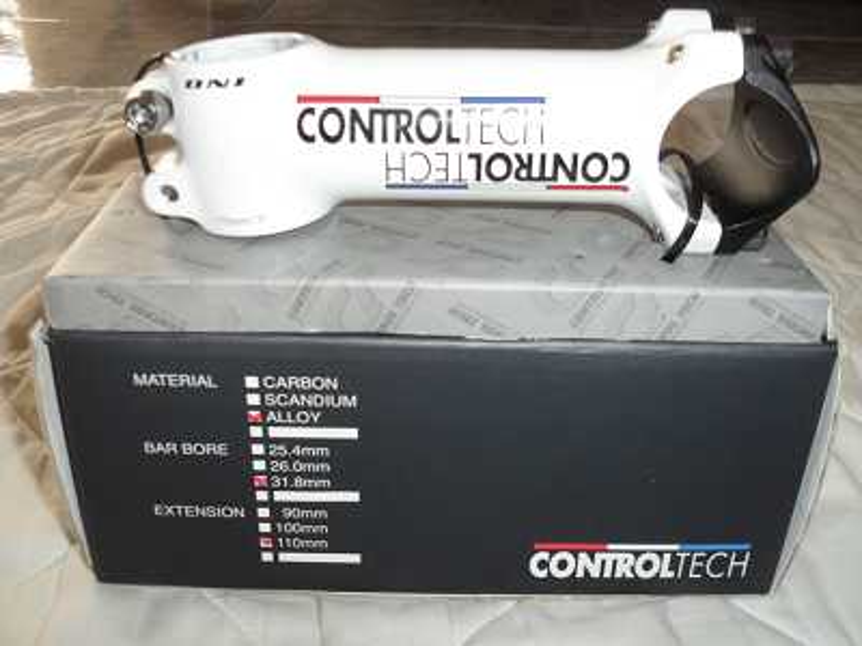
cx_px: 431
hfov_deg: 52.6
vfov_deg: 40.7
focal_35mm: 35
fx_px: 872
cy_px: 323
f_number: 3.2
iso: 200
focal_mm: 6.3
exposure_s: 1/45
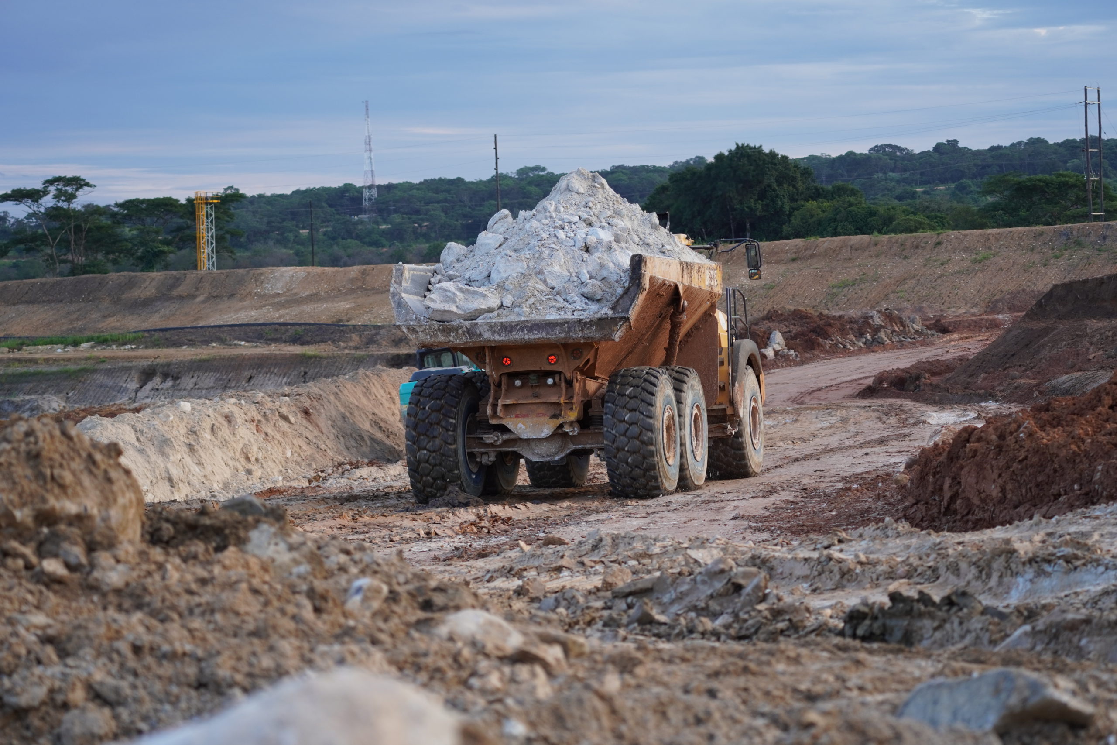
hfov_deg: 17.9
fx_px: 3537
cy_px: 372
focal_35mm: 114
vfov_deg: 12.0
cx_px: 558
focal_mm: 76
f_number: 4.5
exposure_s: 1/160
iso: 200
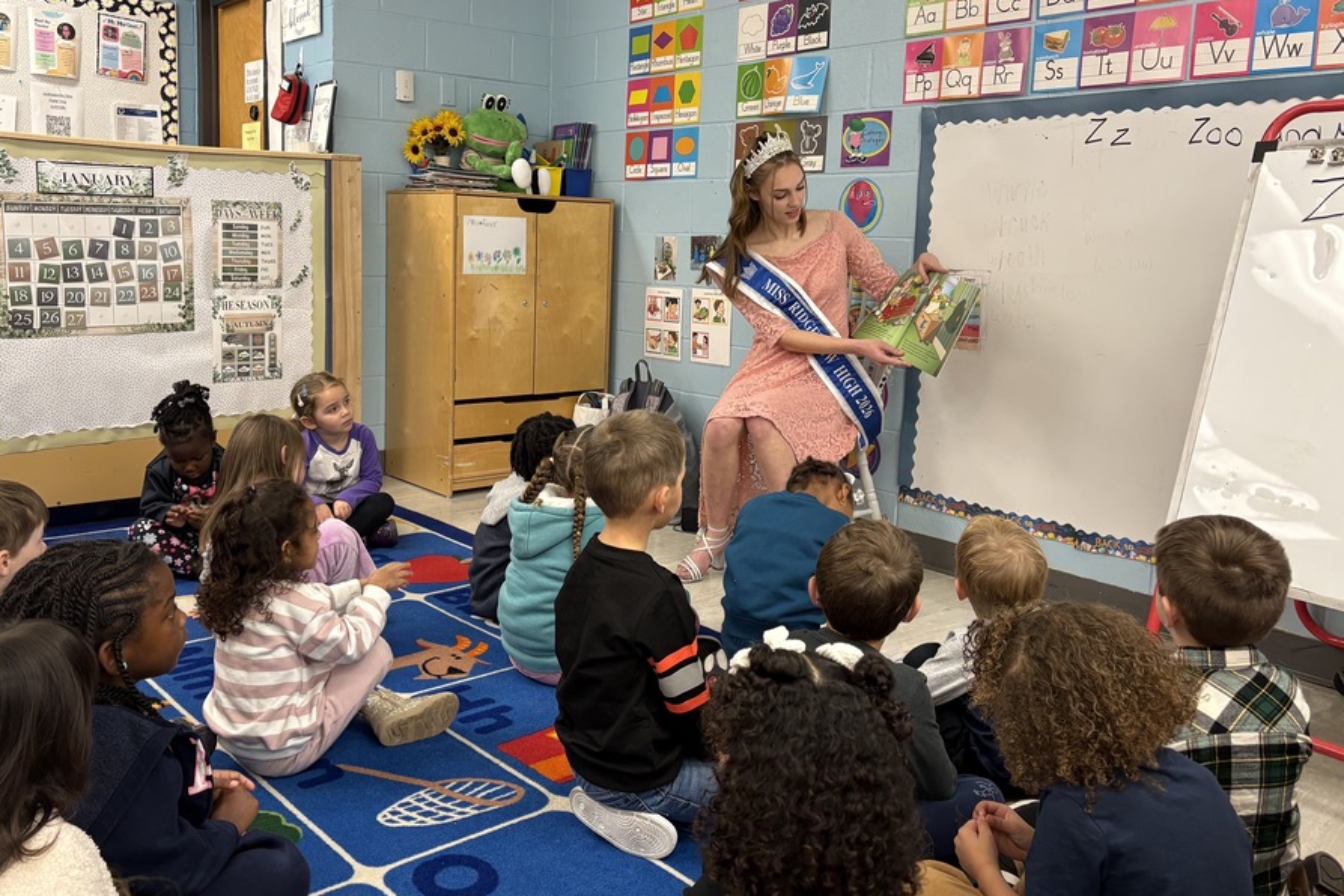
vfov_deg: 42.1
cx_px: 602
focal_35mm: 31
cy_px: 367
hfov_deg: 60.2
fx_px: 1157
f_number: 1.6
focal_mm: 5.96
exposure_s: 1/60
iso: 125
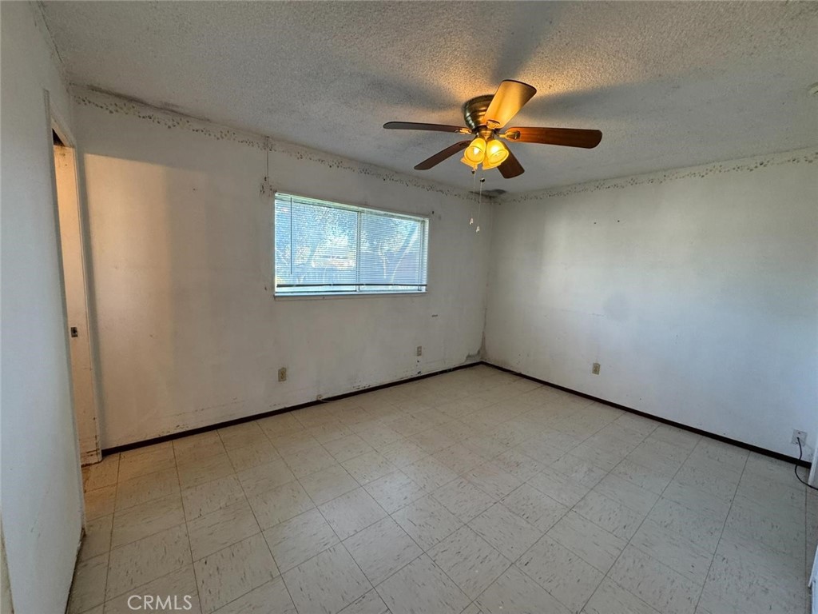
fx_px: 331
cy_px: 307
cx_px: 409
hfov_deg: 102.1
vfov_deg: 85.7
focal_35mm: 14
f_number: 2.2
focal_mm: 2.22
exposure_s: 1/120
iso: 200
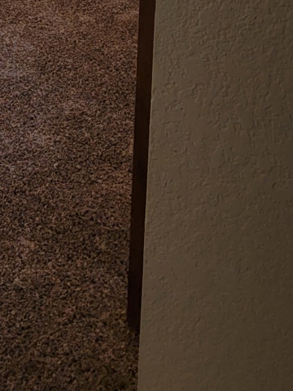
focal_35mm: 80
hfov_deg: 16.6
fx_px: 903
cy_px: -199
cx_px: -162
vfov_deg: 20.7
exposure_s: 1/39
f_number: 1.8
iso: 200
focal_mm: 6.7
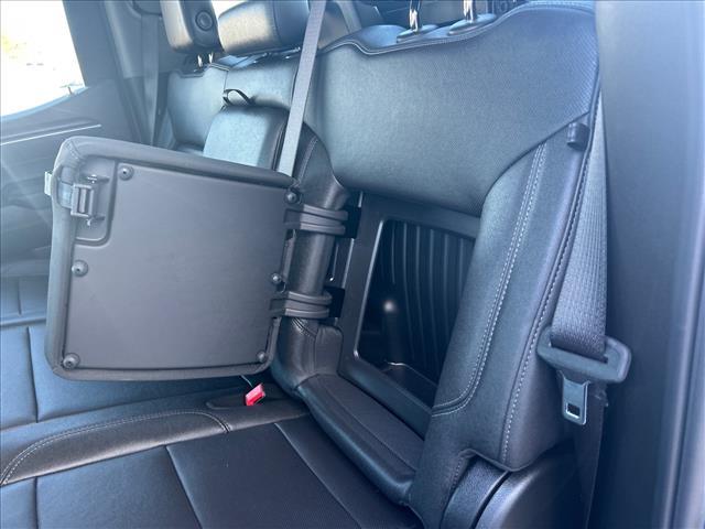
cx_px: 352
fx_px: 530
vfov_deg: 53.1
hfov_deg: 67.3
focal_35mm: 26
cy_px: 264
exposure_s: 1/61
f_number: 1.5
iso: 125
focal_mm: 5.7
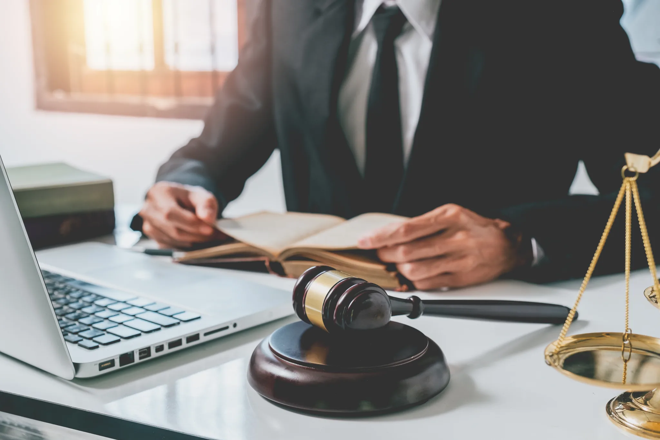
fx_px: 862
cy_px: 220
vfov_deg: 28.6
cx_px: 330
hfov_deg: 41.9
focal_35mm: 47
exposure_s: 1/60
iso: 320
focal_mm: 31.1
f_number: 4
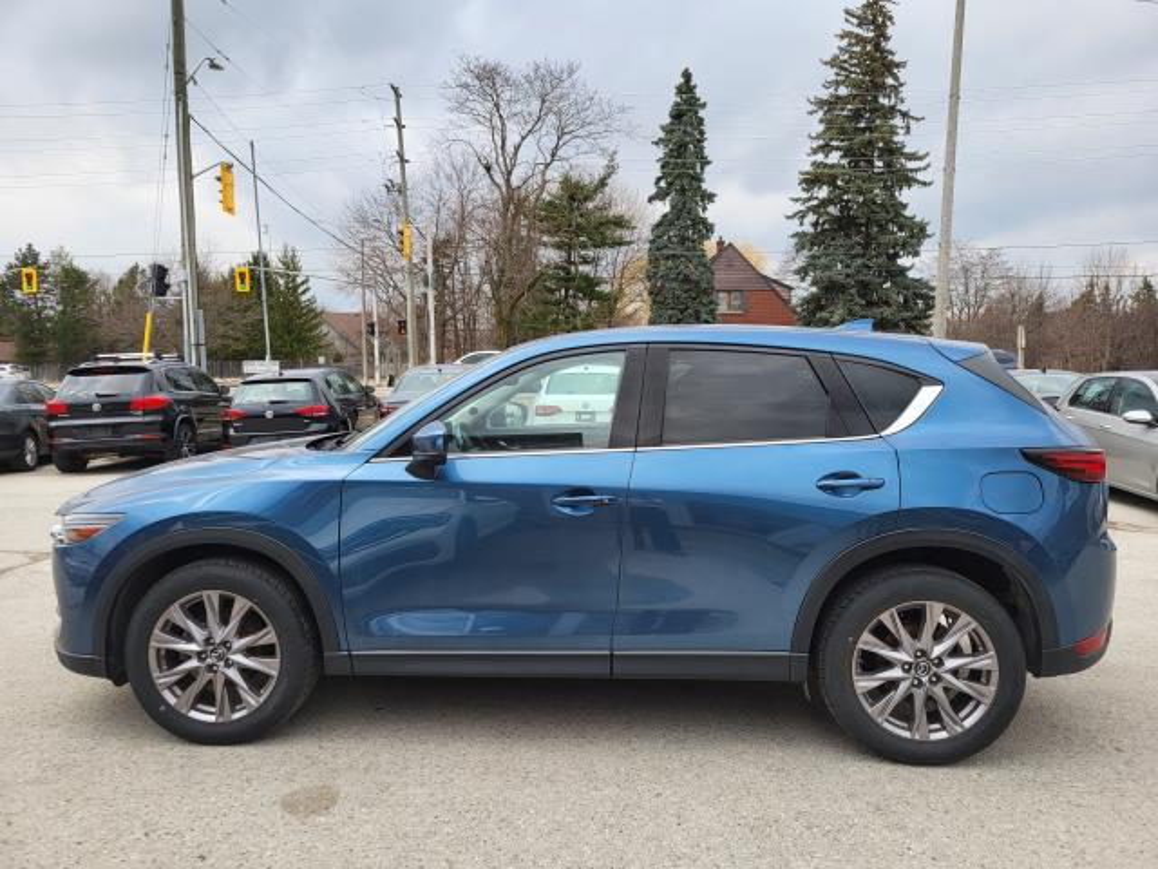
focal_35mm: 26
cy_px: 434
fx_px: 870
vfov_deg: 53.1
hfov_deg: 67.3
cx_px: 579
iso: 40
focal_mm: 5.4
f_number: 1.8
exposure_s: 1/816
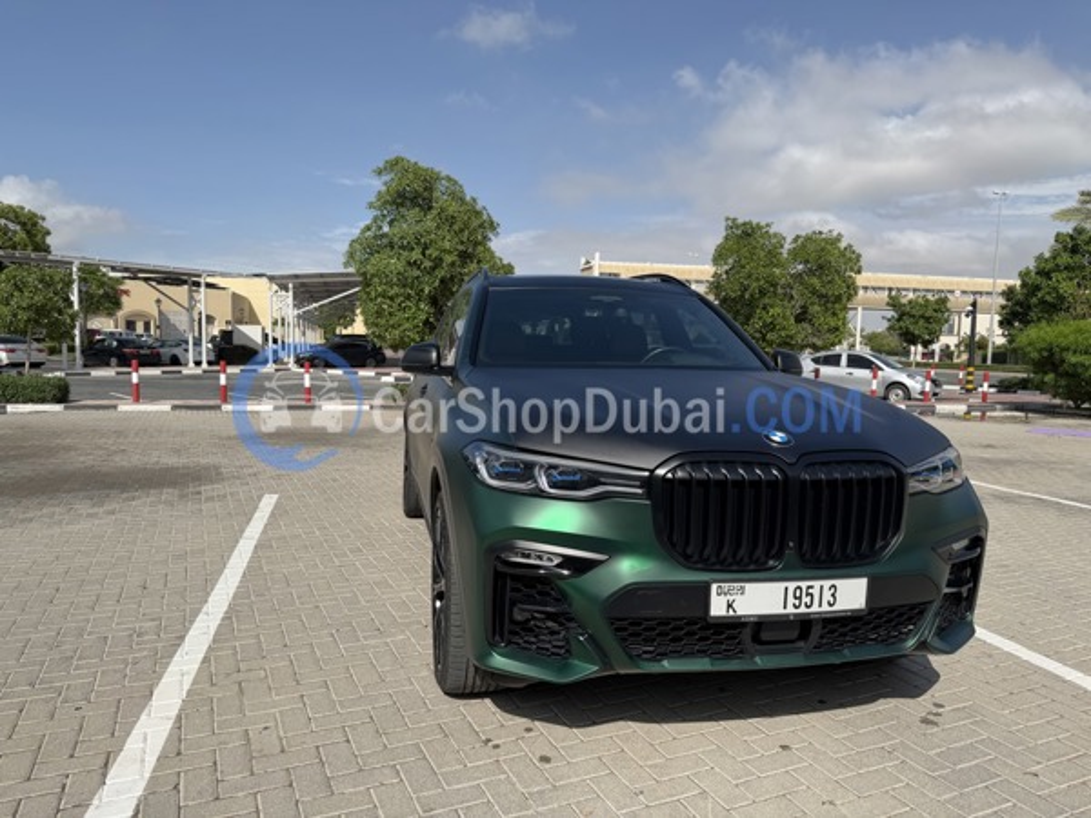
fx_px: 756
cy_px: 409
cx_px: 546
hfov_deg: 71.6
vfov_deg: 56.8
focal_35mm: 24
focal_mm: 6.76
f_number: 1.78
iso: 80
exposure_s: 1/3953
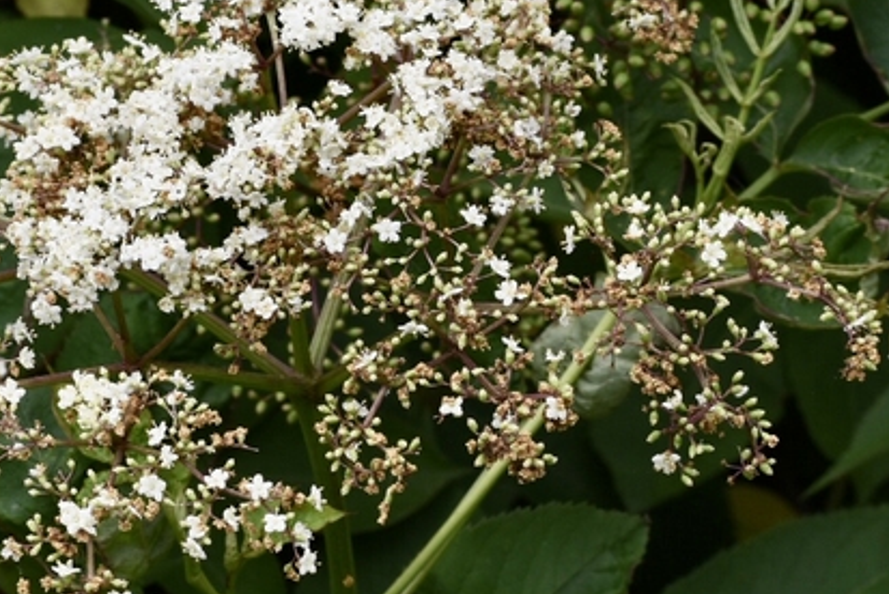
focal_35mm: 342
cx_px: 359
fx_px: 8451
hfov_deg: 6.0
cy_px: 74
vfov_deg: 4.0
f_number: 8
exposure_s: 1/160
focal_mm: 92
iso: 140
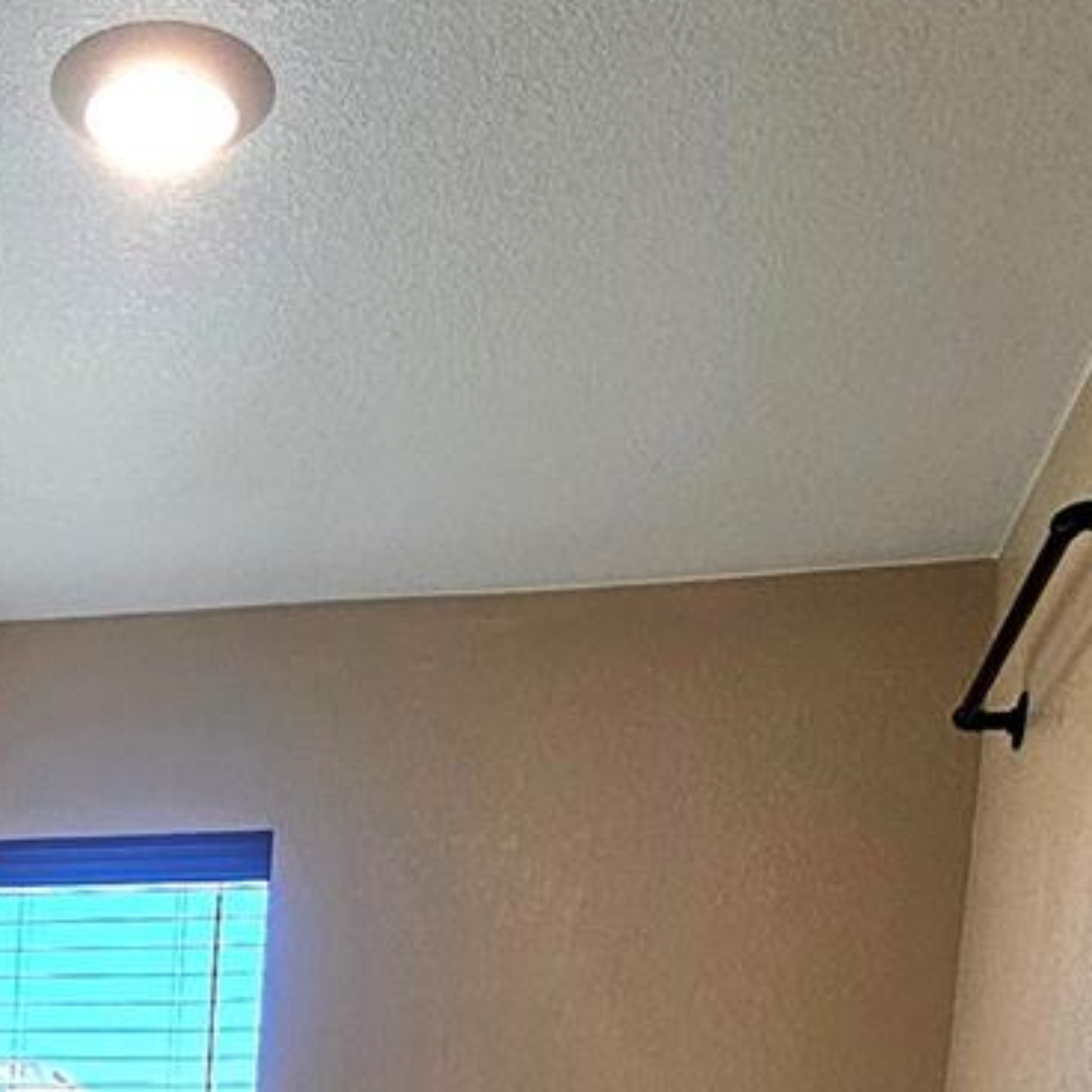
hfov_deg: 33.0
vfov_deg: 28.1
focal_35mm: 48
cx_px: 53
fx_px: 1713
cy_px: 1475
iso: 64
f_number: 2.2
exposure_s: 1/120
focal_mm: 2.2
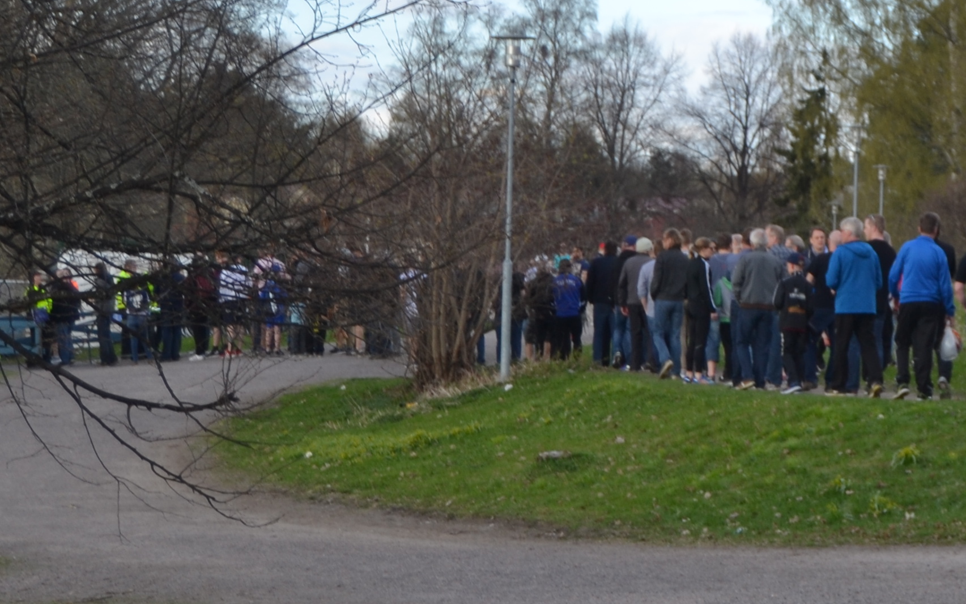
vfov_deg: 8.4
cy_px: 237
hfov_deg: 13.1
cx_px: 1079
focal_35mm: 157
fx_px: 4134
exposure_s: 1/160
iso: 100
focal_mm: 38
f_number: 4.8
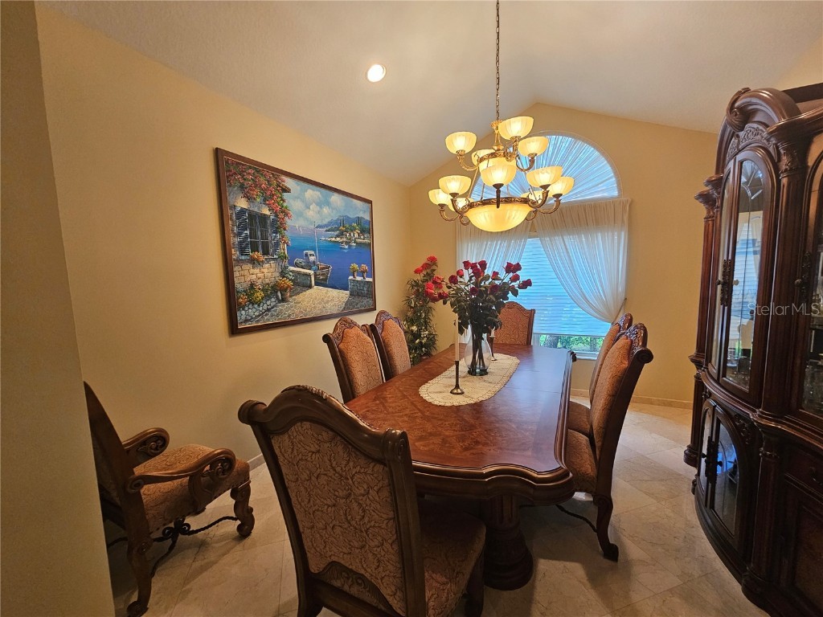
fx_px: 309
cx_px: 412
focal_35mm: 13
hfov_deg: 106.2
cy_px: 308
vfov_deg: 89.9
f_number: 2.2
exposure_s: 1/60
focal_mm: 2.2
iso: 200
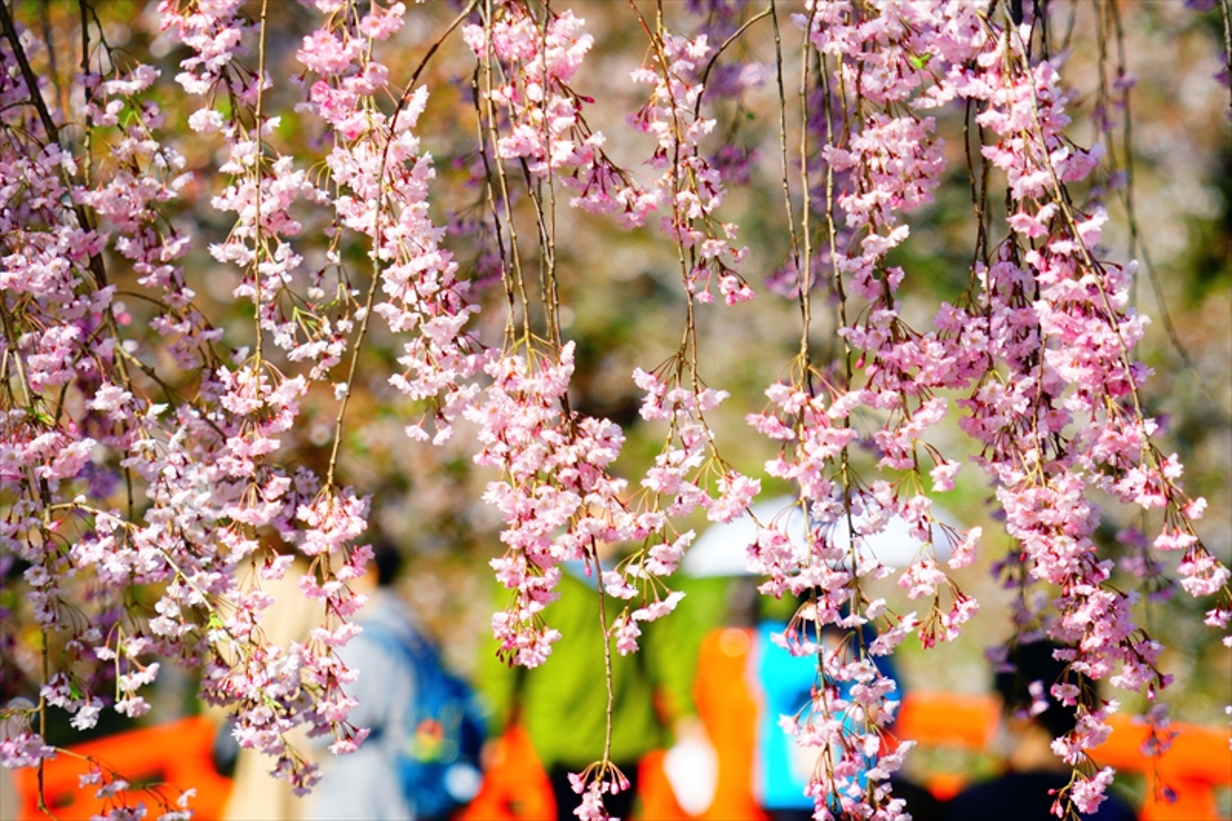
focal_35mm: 360
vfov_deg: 3.8
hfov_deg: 5.7
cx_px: 616
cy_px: 410
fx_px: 12317
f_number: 6.3
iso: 125
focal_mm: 240
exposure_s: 1/400
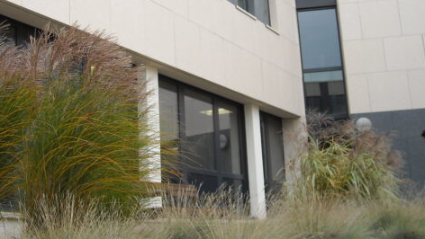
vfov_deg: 19.0
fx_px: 699
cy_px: 13
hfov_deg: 33.4
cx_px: 131
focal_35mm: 62
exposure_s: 1/135
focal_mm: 5.7
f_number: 2.8
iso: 64
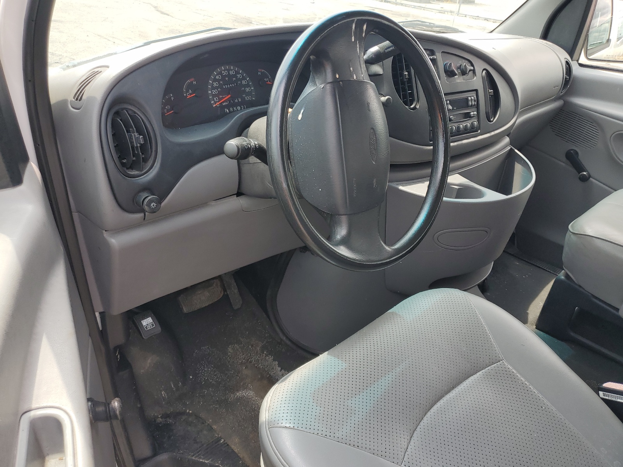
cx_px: 312
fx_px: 468
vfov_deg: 53.1
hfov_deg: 67.3
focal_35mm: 26
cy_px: 234
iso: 50
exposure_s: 1/417
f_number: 1.5
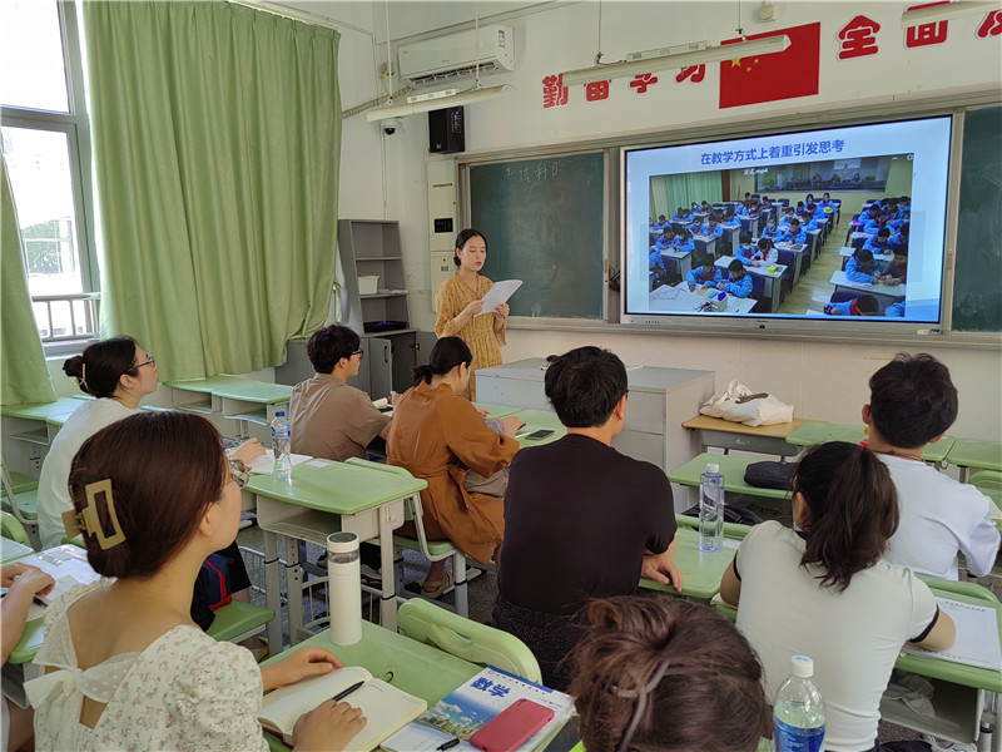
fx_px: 782
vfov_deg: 51.4
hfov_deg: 65.3
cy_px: 376
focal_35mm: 27
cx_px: 501
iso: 64
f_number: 1.9
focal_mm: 5.52
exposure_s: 1/100
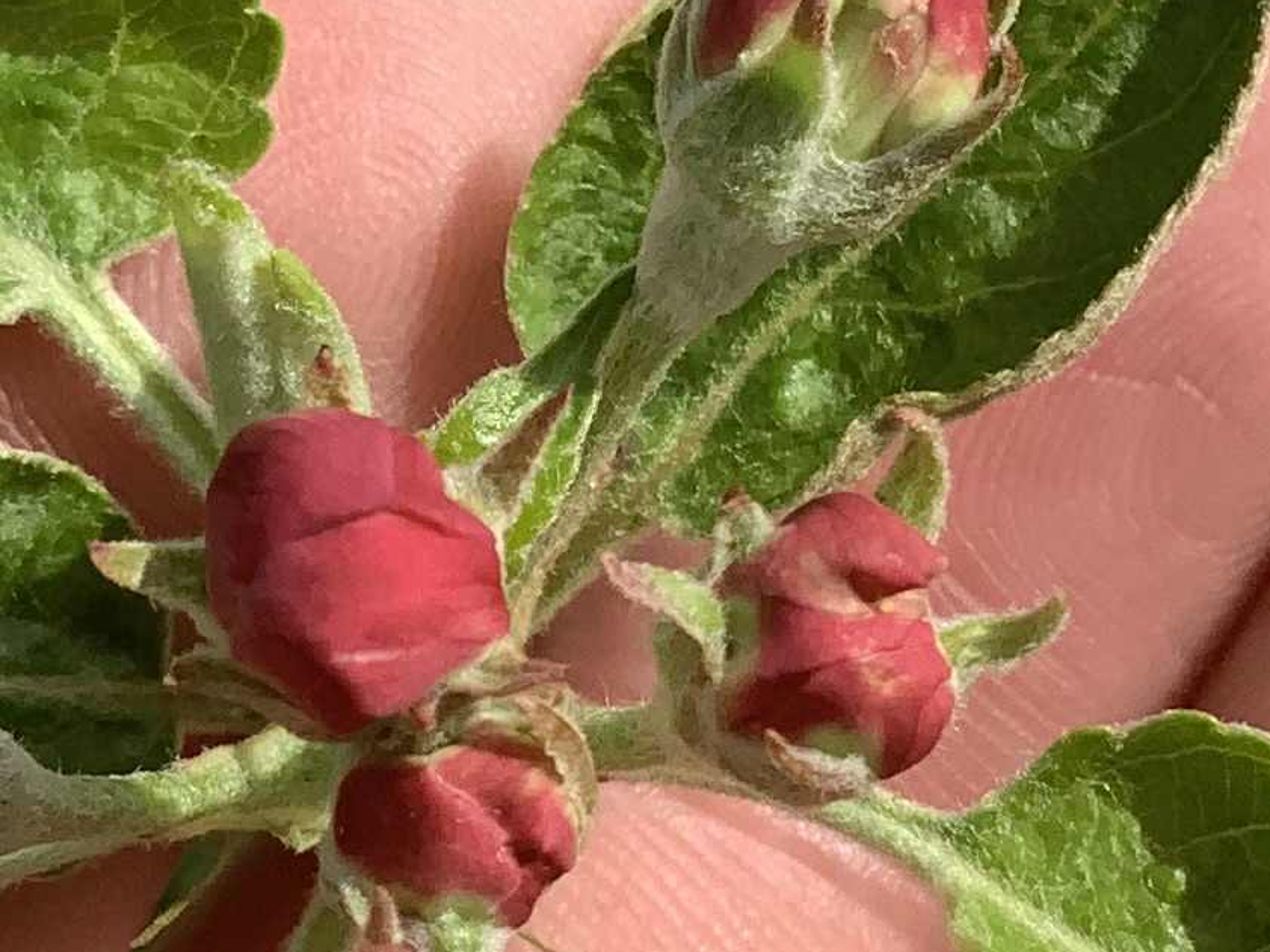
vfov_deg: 10.7
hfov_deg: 14.1
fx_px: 5100
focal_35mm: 139
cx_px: 193
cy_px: 625
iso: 16
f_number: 1.8
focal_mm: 3
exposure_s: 1/1412
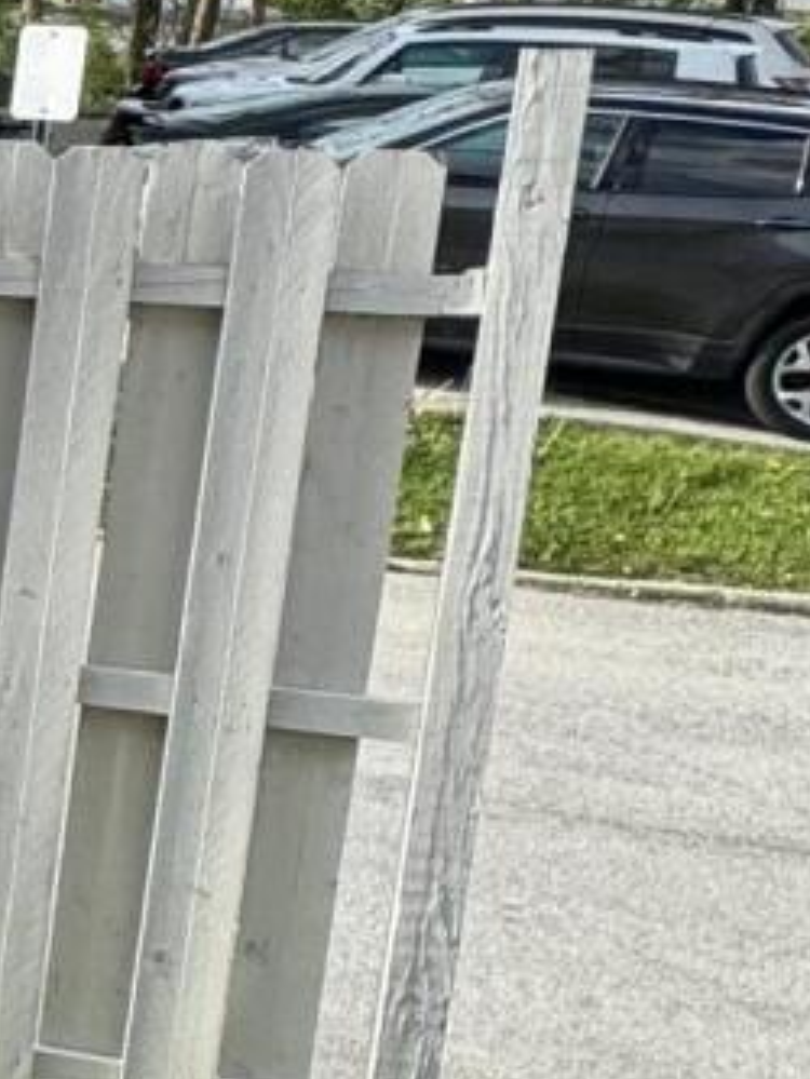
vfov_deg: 23.3
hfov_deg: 12.4
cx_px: -1315
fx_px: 2619
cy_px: 496
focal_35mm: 84
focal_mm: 2.22
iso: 40
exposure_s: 1/610
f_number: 2.2
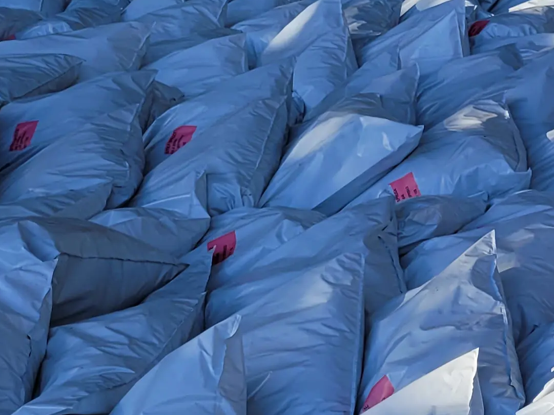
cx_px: 840
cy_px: 197
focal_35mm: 97
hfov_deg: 18.0
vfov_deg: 15.2
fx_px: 1553
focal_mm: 5.4
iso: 40
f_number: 1.8
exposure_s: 1/1452
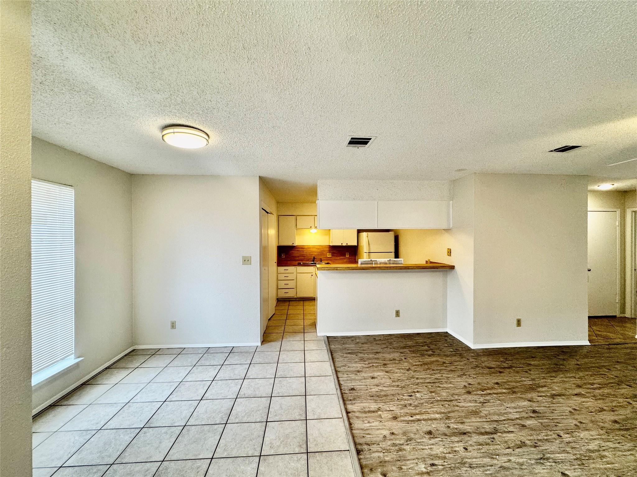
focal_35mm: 14
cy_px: 238
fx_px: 258
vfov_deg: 85.7
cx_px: 318
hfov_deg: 102.1
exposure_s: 1/120
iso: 160
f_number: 2.2
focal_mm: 2.22
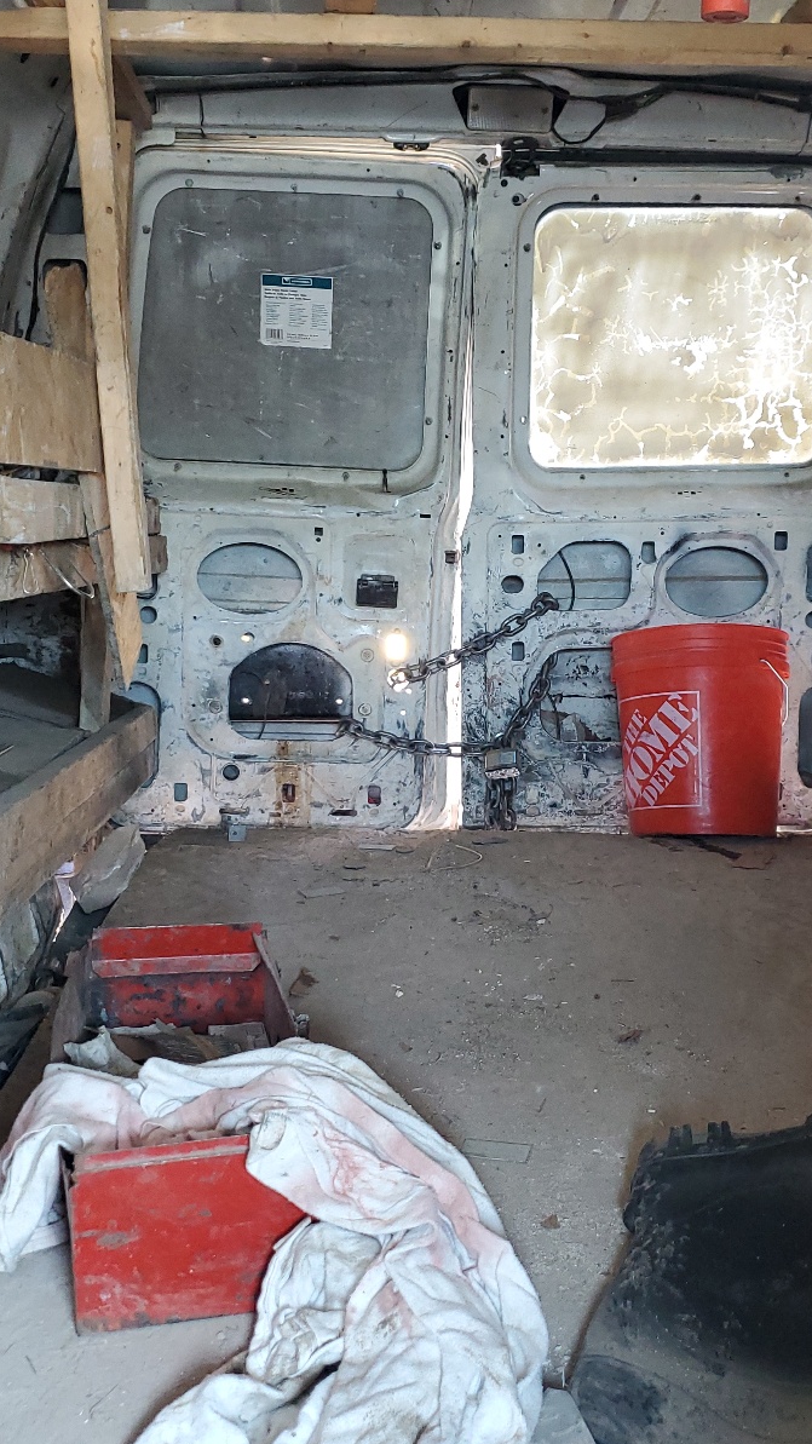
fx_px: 1455
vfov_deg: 52.8
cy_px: 725
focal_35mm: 38
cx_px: 503
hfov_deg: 31.1
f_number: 1.5
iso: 181
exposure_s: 1/60.2
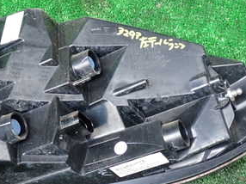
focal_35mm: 63
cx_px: 96
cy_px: 81
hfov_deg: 30.7
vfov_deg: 23.2
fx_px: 447
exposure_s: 1/60
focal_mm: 5.4
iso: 200
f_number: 2.3
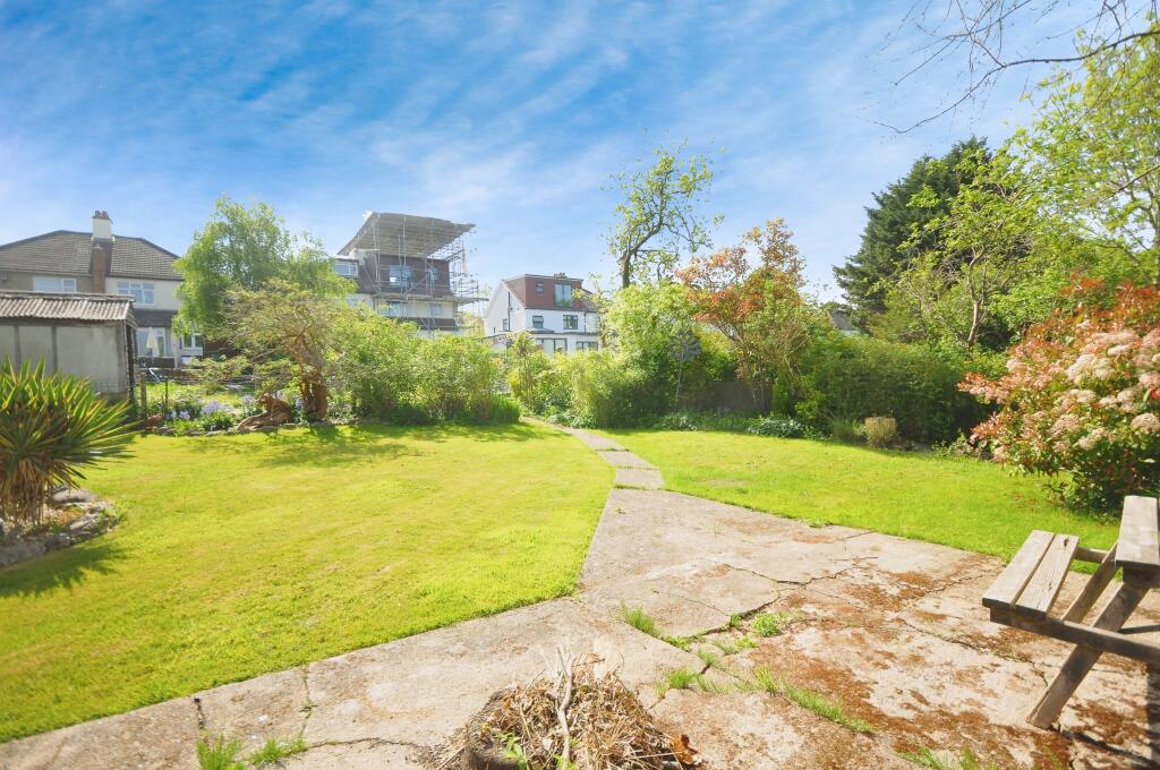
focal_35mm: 17
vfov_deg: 69.5
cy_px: 385
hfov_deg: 92.5
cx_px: 580
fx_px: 555
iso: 200
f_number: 10
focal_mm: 11.5
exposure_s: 1/400
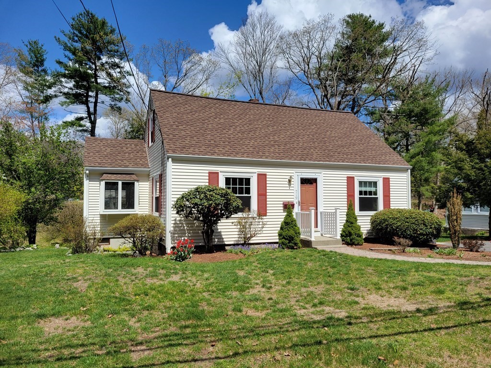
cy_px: 184
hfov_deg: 67.3
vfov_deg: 53.1
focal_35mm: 26
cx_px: 246
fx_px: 369
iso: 40
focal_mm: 5.4
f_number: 1.8
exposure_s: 1/3255
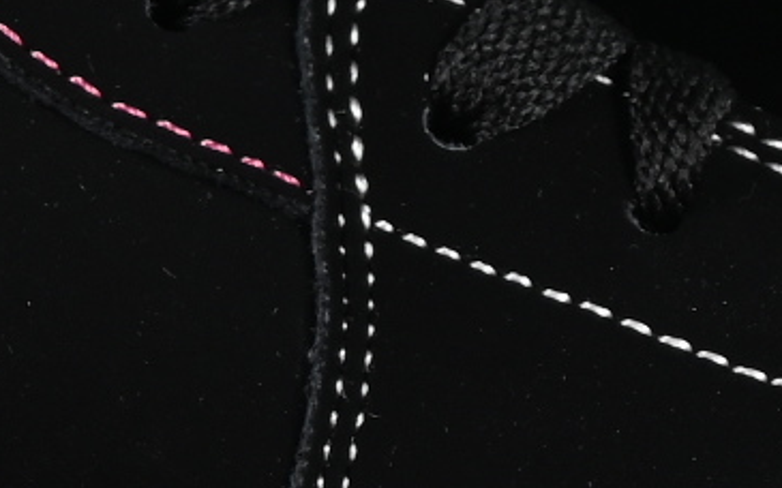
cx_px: -99
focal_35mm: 583
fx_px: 12423
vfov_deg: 2.3
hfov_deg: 3.6
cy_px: 43
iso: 160
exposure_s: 1/50
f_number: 6.3
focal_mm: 50
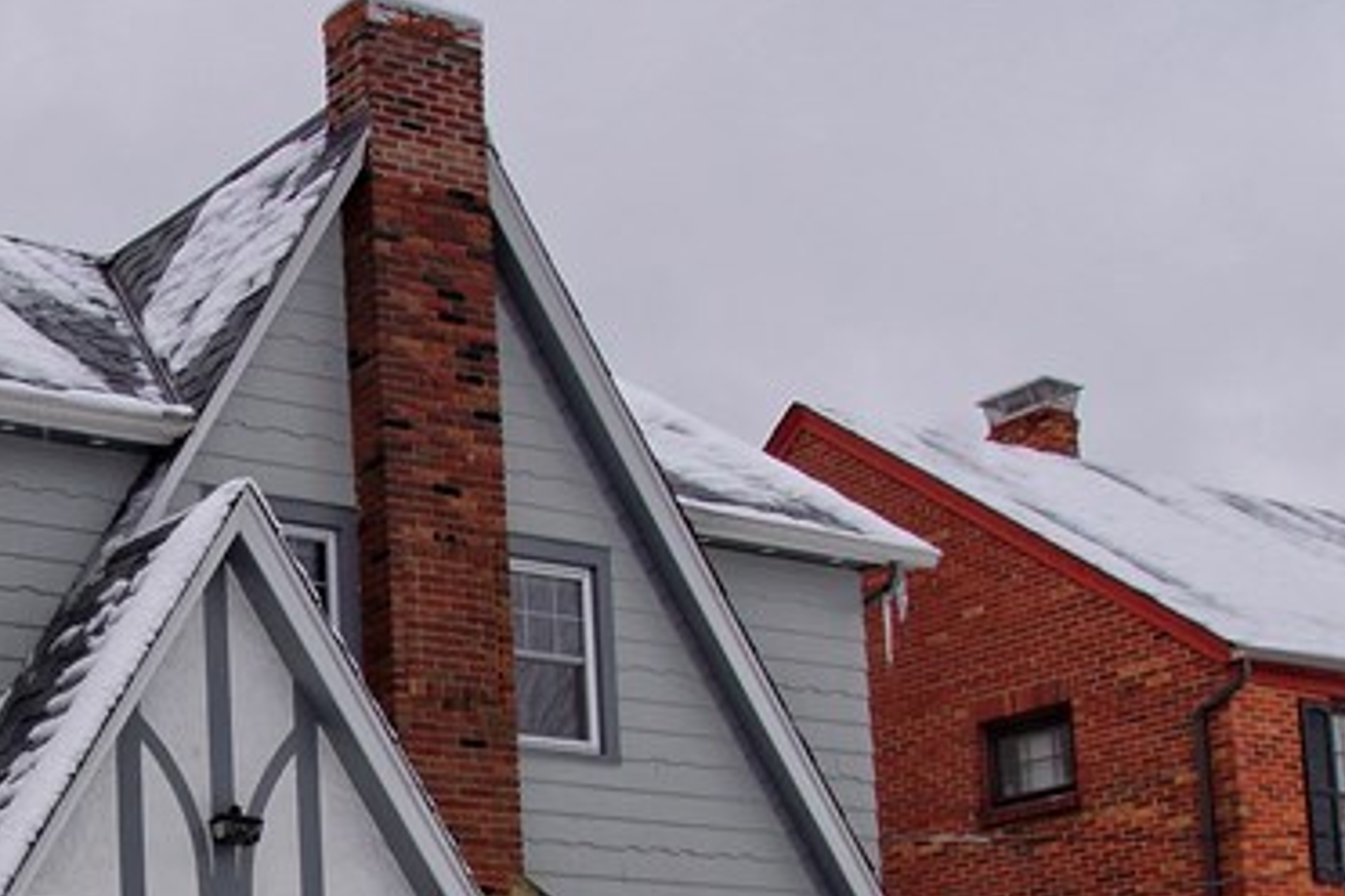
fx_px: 2615
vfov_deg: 18.7
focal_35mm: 70
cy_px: 990
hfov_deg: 27.8
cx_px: 127
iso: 100
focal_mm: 16
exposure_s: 1/125
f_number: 10
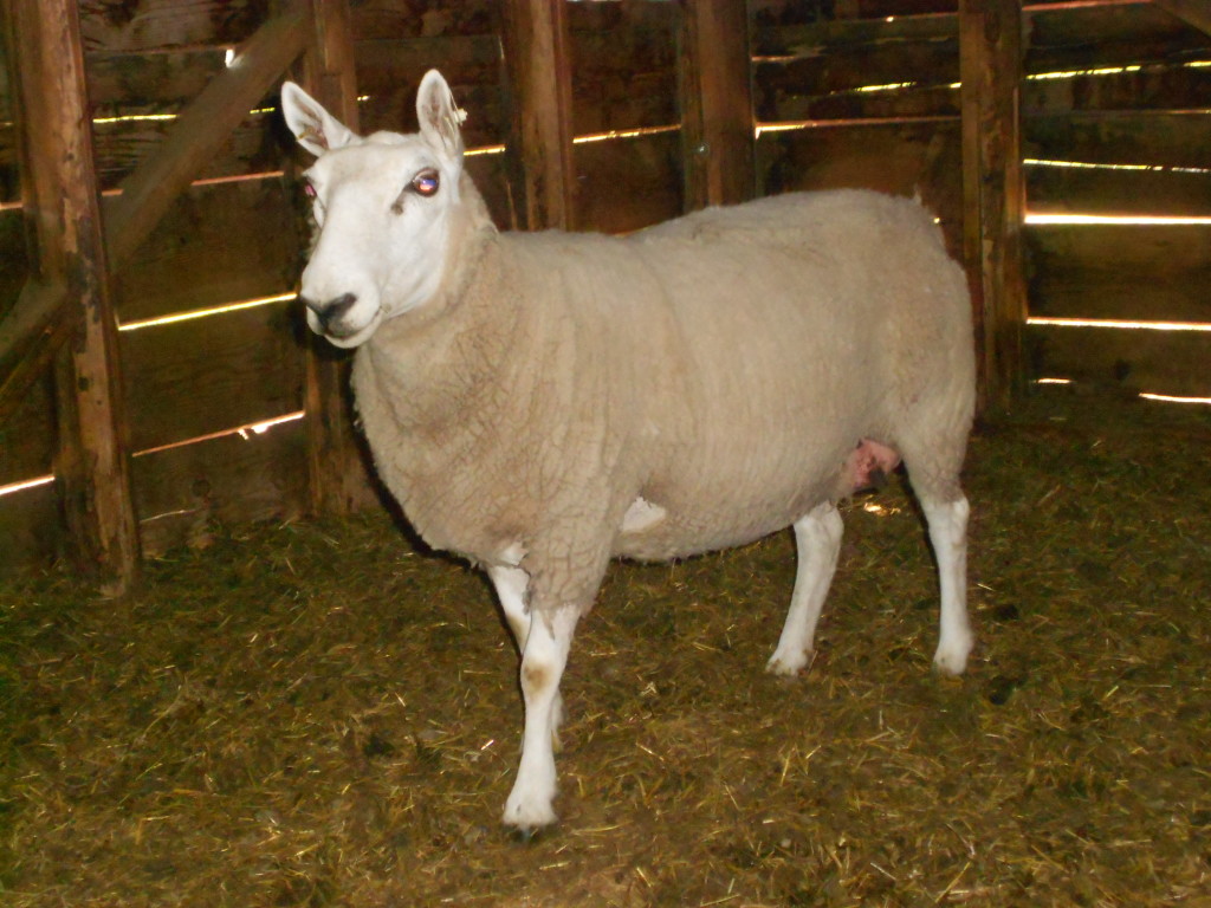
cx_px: 606
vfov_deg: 26.1
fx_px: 1959
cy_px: 454
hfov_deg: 34.3
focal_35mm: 56
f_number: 4.9
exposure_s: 1/60
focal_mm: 10
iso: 800
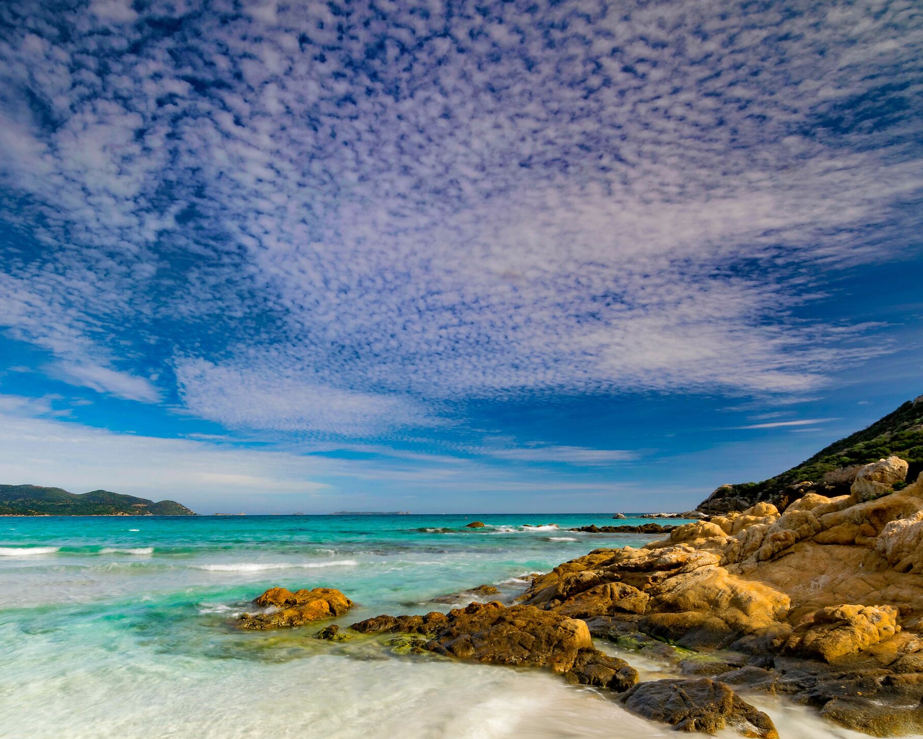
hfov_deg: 77.5
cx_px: 355
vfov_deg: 66.3
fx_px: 563
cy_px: 403
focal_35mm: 21
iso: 100
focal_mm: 11
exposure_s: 1/3
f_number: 22
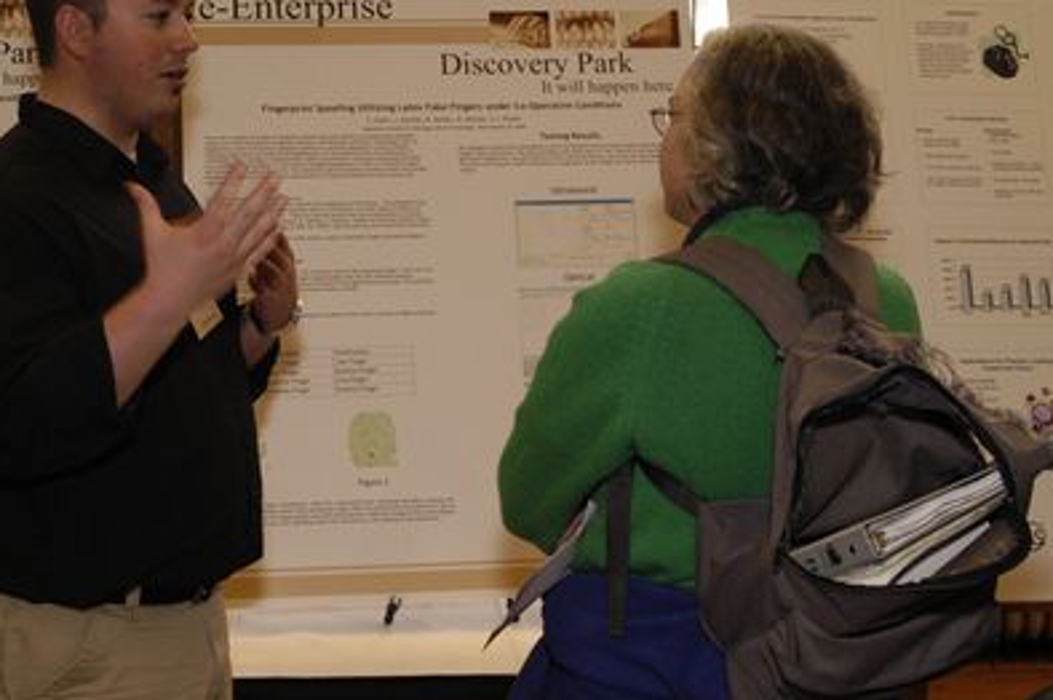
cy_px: 294
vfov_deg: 20.4
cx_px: 401
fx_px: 1947
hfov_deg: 30.1
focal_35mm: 67
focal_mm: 35
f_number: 5.6
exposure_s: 1/50
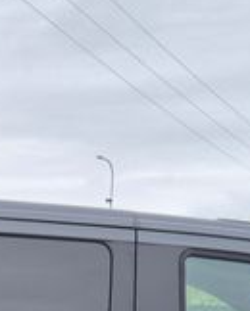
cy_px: 603
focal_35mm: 142
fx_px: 1311
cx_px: 2
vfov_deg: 12.2
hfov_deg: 10.8
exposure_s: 1/708
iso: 25
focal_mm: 5.4
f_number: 1.8
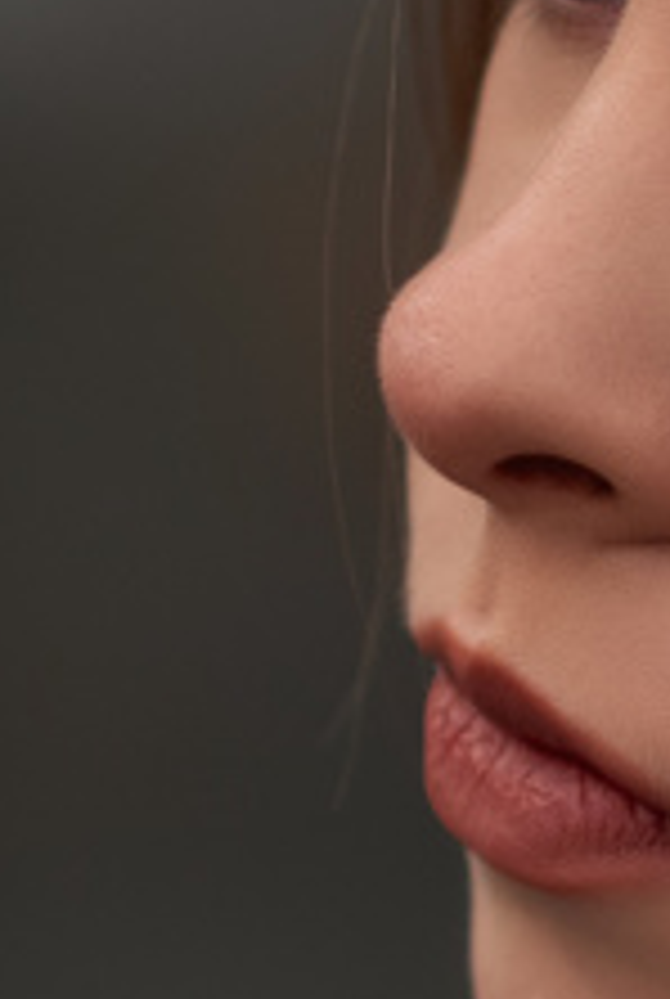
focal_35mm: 535
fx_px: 14865
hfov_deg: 2.6
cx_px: 1662
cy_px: 1296
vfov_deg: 3.8
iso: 100
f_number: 2
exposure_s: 1/1600
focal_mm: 85
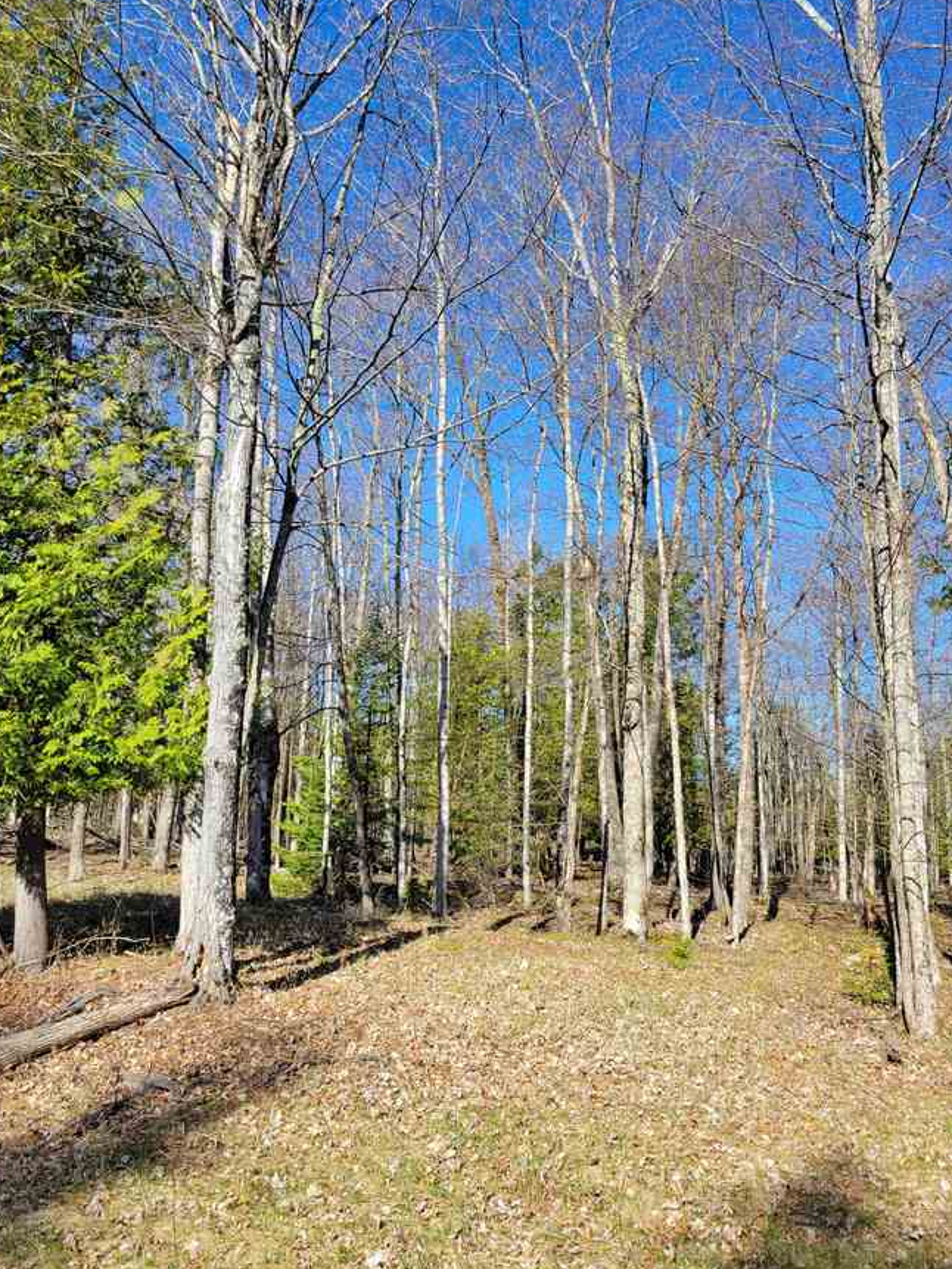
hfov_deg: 48.2
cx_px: 439
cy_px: 591
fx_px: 1063
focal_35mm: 29
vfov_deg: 61.6
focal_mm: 5.4
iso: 40
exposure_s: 1/1395
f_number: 1.8
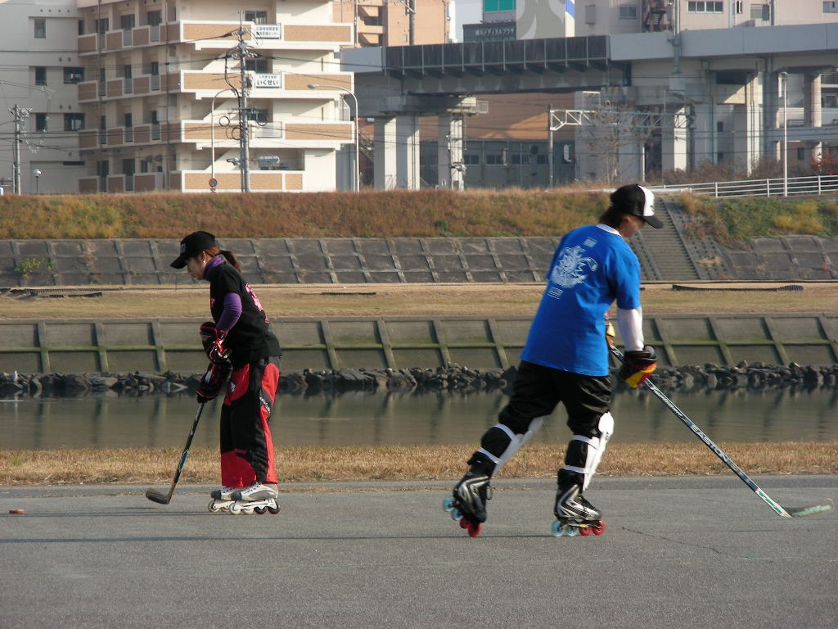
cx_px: 419
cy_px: 314
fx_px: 4745
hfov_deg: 10.1
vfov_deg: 7.6
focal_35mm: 196
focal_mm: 32.7
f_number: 4
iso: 50
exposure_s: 1/223
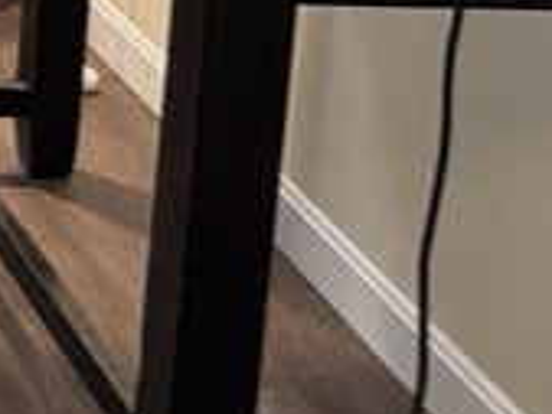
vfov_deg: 9.4
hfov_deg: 11.5
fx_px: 2314
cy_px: -505
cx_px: -712
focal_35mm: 145
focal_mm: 6.76
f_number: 1.78
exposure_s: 1/60
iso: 250
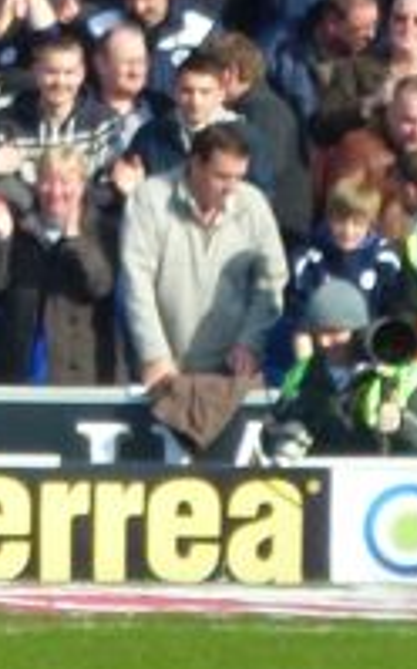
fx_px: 38141
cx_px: -397
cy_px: -242
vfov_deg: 1.0
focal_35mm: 2093
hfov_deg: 0.6
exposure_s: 1/200
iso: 100
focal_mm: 58.6
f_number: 5.8
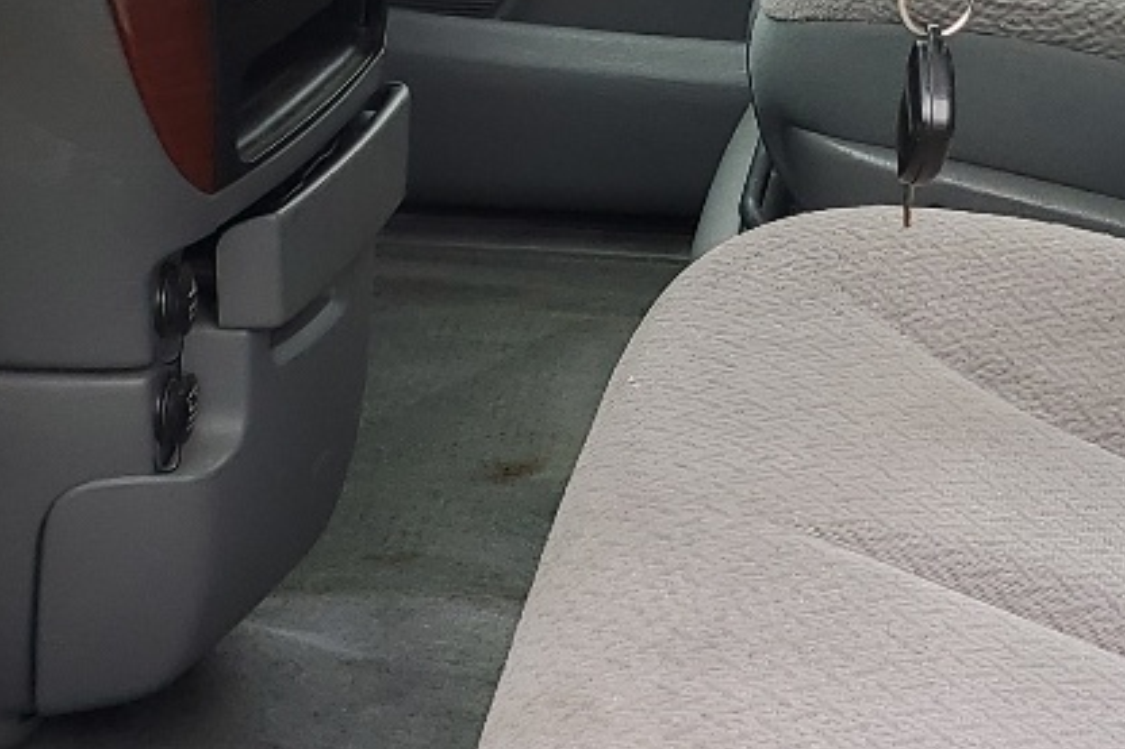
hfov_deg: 19.5
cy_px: 208
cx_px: 852
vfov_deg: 13.1
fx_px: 3249
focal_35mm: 104
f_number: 1.5
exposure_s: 1/213
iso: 50
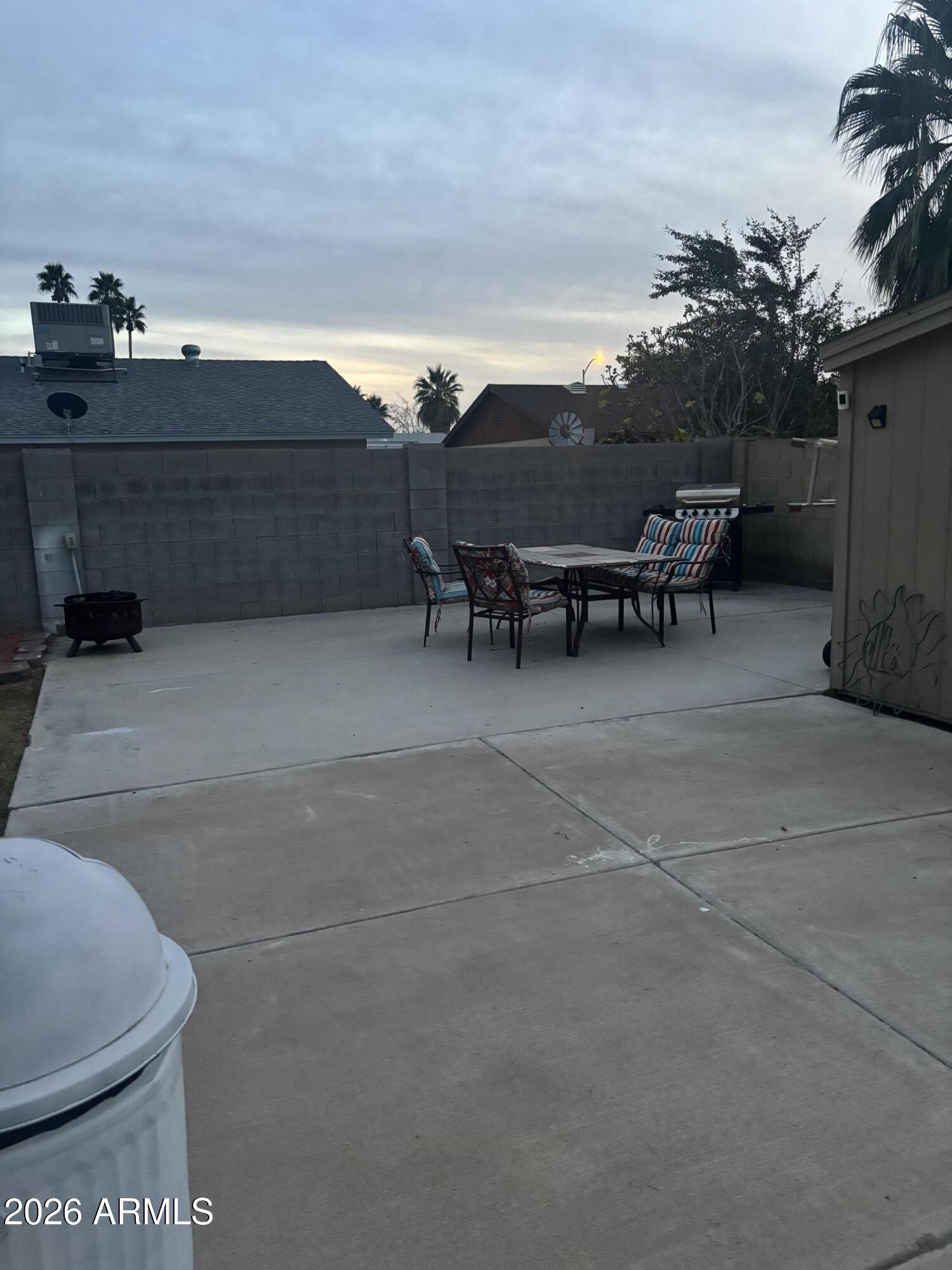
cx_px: 476
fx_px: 953
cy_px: 635
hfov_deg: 53.1
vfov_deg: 67.3
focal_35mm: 26
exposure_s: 1/40
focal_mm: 5.96
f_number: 1.6
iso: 640
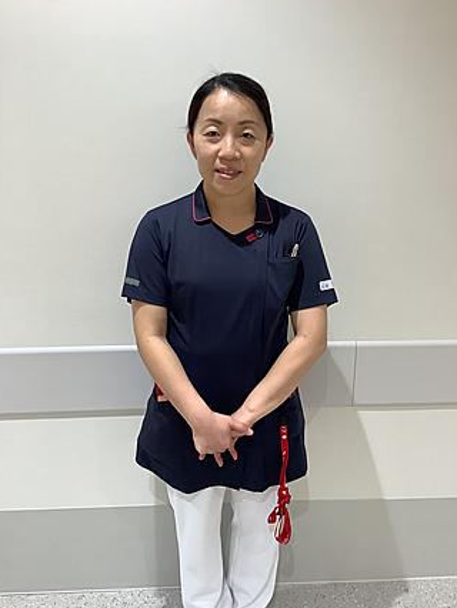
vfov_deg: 56.8
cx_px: 227
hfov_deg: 44.2
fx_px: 563
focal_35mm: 32
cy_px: 303
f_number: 2.4
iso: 80
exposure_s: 1/50
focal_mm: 3.3
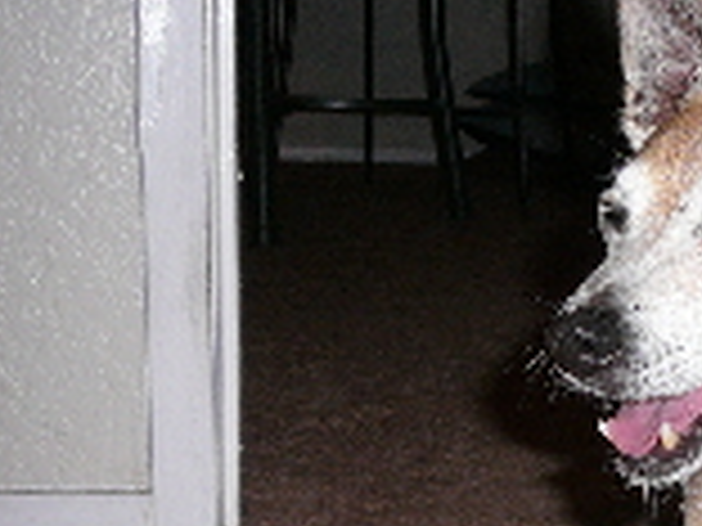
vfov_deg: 16.3
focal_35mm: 90
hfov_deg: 20.2
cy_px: 436
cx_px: 878
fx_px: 1825
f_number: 2.8
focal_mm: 5.2
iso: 100
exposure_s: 1/30
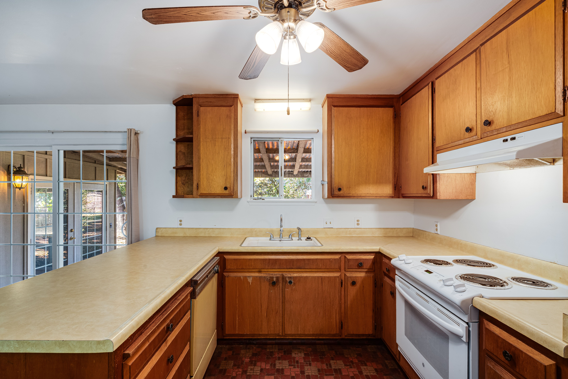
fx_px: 252
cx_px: 284
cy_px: 190
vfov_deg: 73.7
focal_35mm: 16
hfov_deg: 96.7
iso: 320
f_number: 11
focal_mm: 16
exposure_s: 1/125
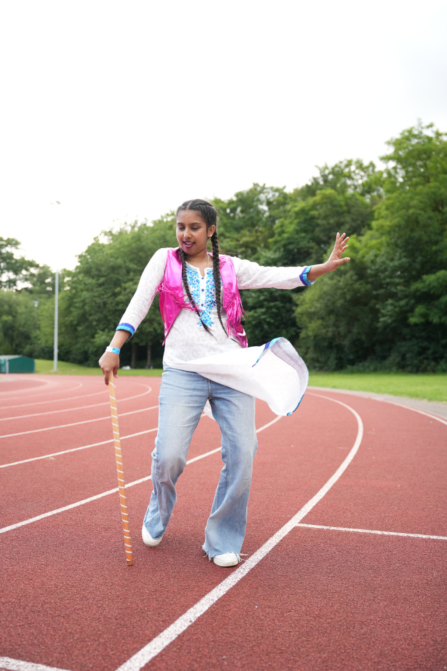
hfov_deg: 37.6
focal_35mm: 35
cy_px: 336
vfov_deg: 54.0
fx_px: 657
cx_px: 224
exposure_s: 1/640
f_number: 2.8
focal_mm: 35.3
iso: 250
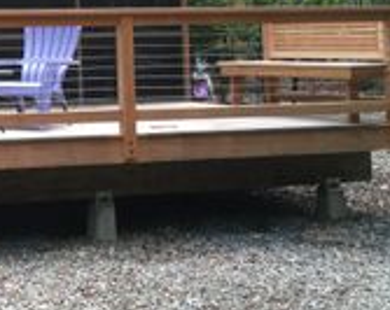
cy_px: -8
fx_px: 979
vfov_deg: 17.6
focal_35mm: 85
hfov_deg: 20.3
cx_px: -142
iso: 32
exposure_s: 1/120
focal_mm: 4.15
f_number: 2.2
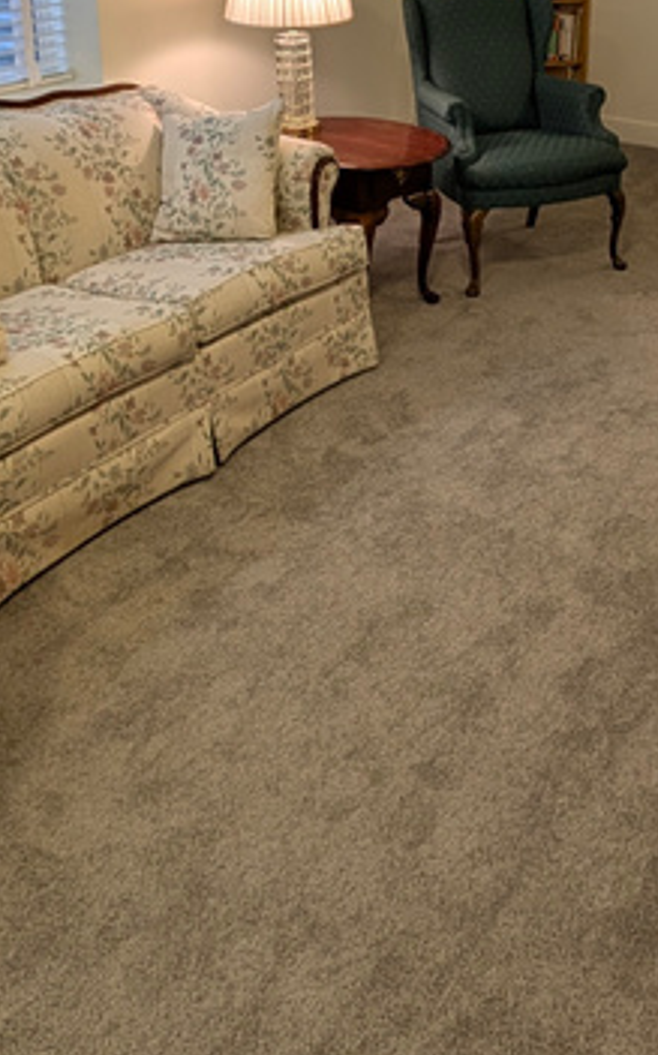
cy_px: 195
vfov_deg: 49.4
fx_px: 1063
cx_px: 448
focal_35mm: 37
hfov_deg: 34.0
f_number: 1.95
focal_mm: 2.23
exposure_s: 1/24
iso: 39
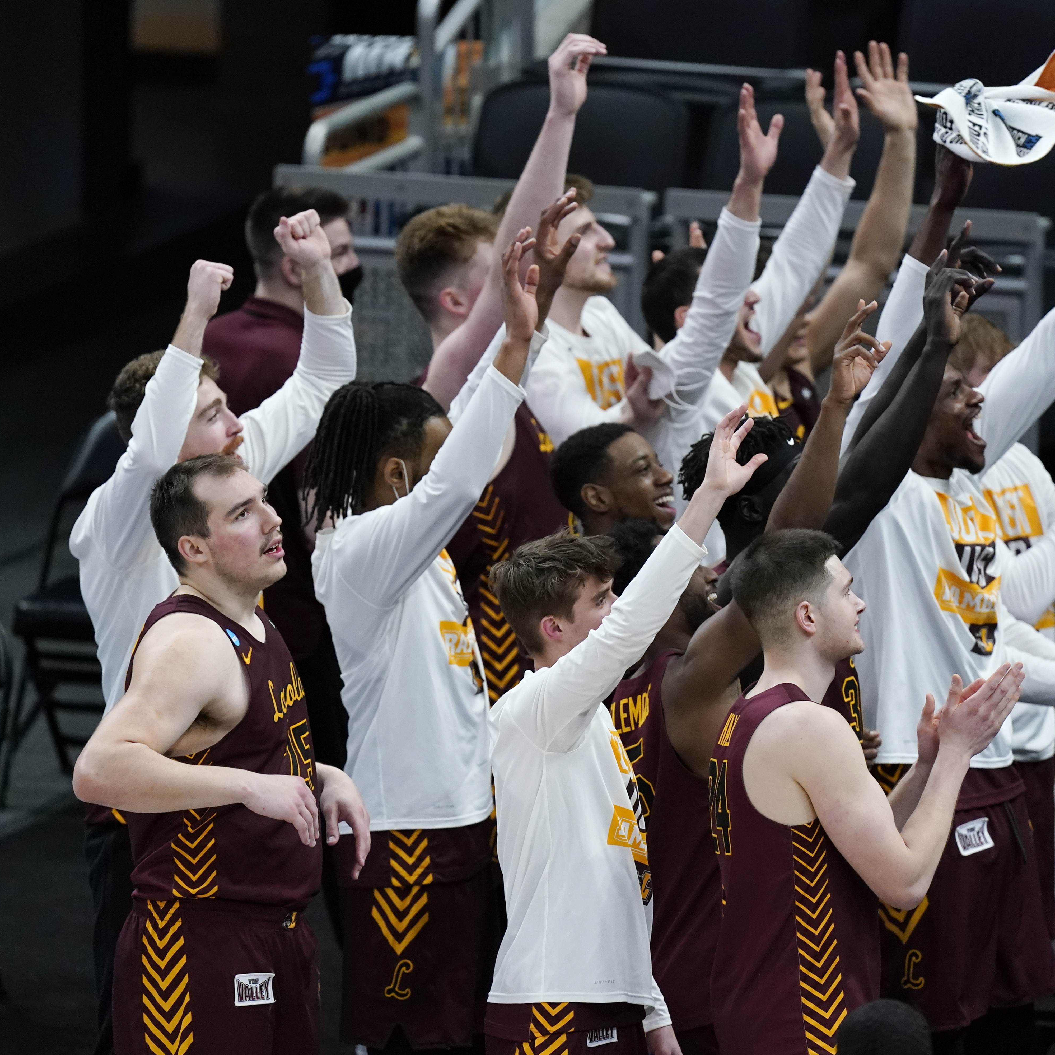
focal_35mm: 766
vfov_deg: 2.3
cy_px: 528
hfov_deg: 2.3
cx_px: 705
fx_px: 26412
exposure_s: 1/1250
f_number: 4.5
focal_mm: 600
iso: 4000
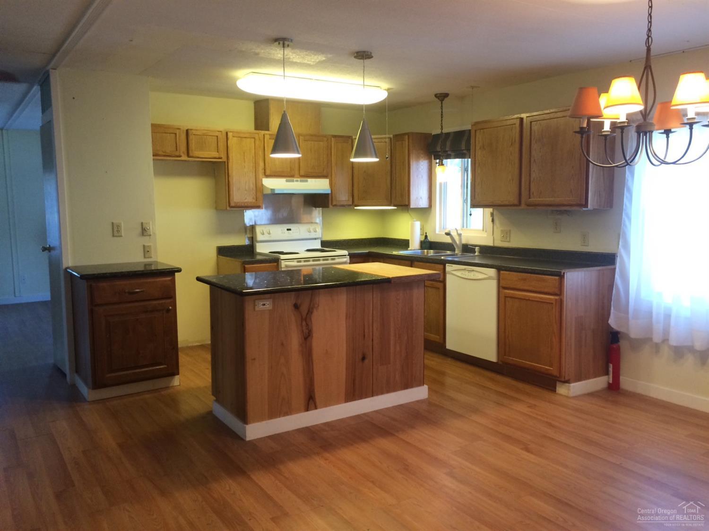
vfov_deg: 48.2
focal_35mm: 29
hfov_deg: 61.7
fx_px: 594
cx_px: 354
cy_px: 266
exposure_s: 1/30
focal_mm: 4.15
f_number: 2.2
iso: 100
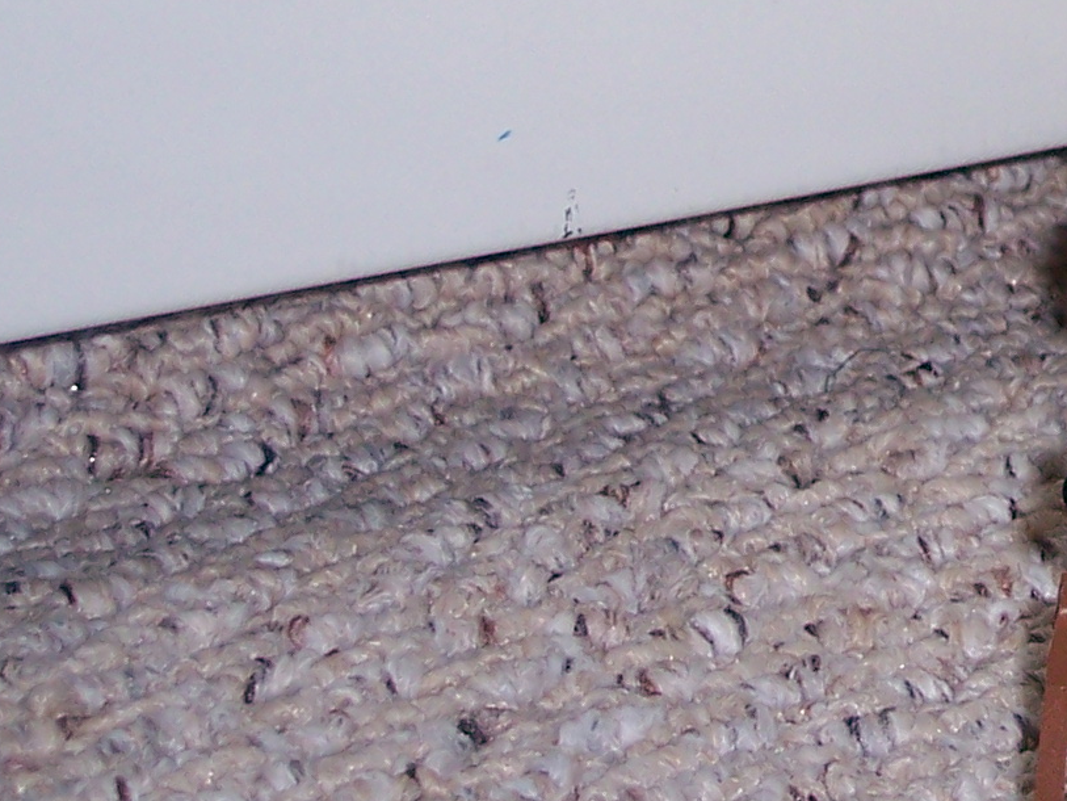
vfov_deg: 10.7
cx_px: 1479
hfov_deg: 13.7
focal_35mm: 137
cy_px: -133
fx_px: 4223
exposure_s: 1/60
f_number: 2.8
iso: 100
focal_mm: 8
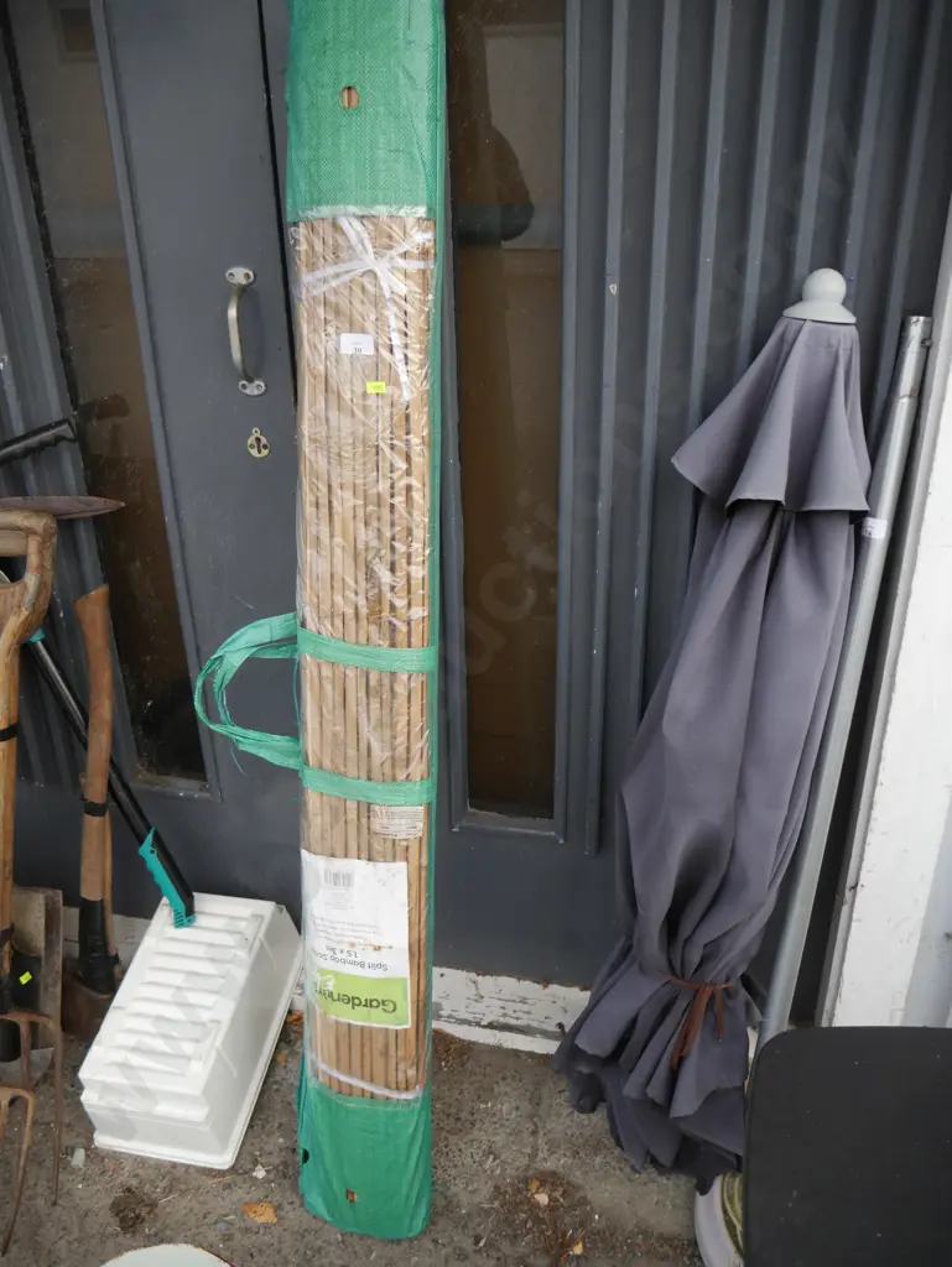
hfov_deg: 49.8
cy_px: 634
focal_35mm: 28
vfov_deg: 63.4
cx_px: 476
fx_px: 1026
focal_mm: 14
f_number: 3.5
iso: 200
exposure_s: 1/125
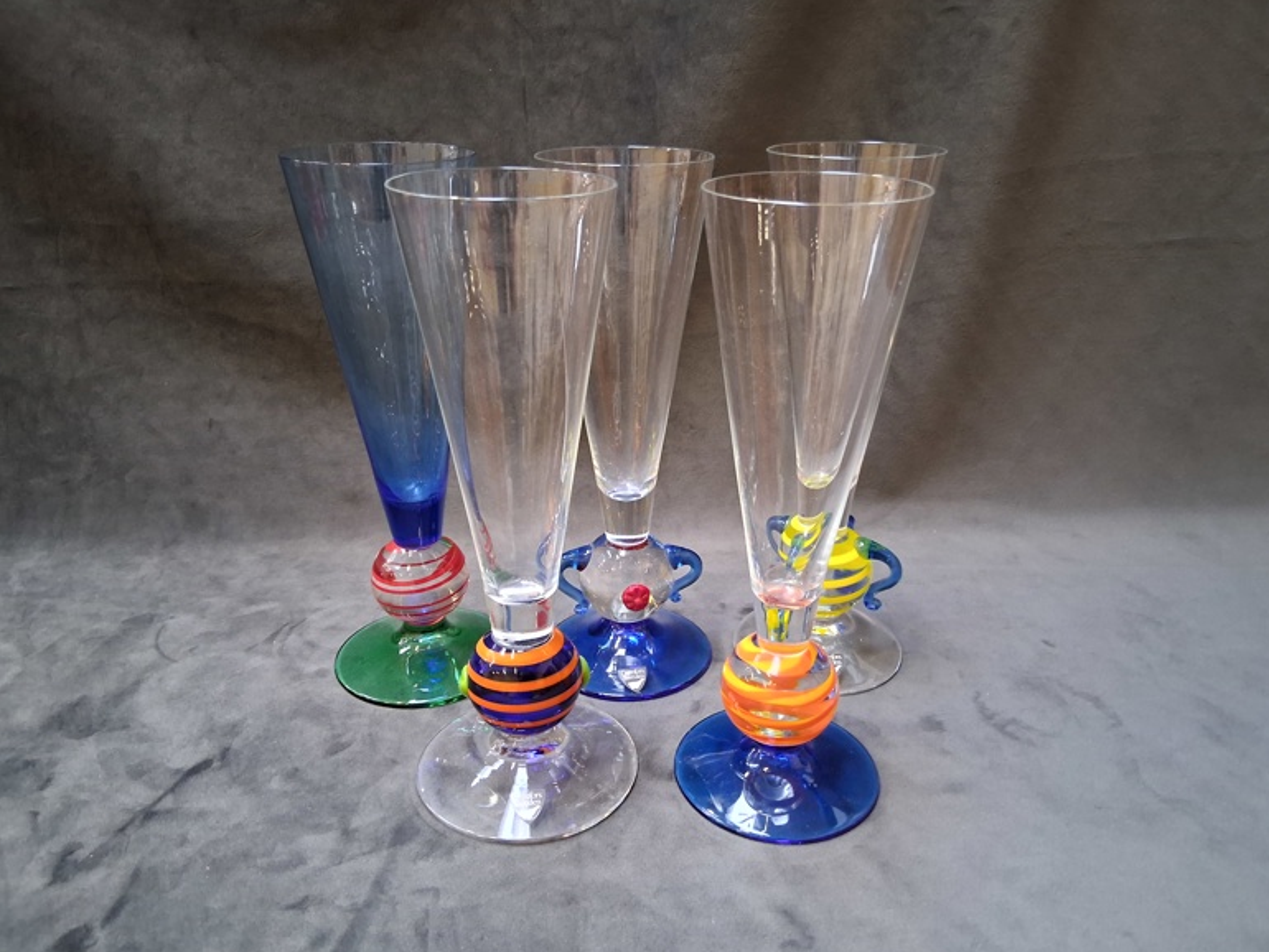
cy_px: 491
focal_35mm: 27
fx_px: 990
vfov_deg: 51.4
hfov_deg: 65.3
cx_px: 633
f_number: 1.8
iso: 500
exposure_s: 1/25
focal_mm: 3.98
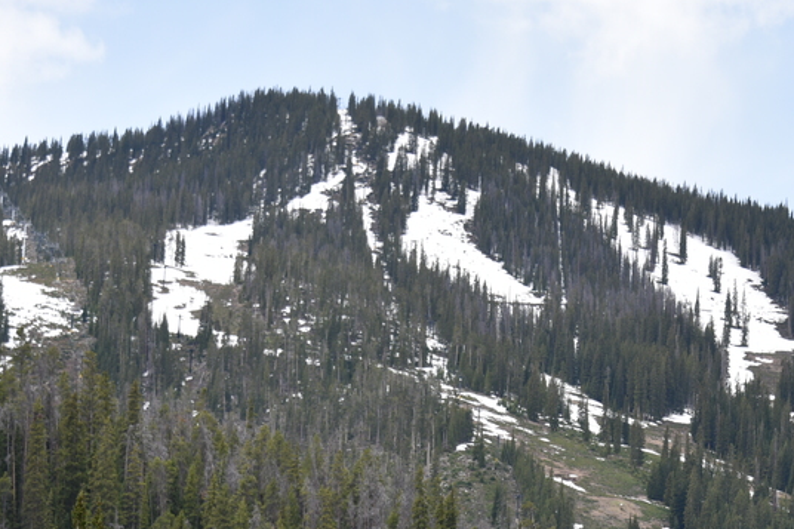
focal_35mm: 196
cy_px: 624
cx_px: 764
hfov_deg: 10.4
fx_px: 4321
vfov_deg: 7.0
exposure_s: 1/200
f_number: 7.1
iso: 100
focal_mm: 82
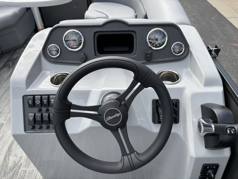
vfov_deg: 53.1
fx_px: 179
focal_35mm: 26
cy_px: 90
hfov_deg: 67.3
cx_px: 119
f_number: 1.6
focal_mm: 5.96
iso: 50
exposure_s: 1/1499
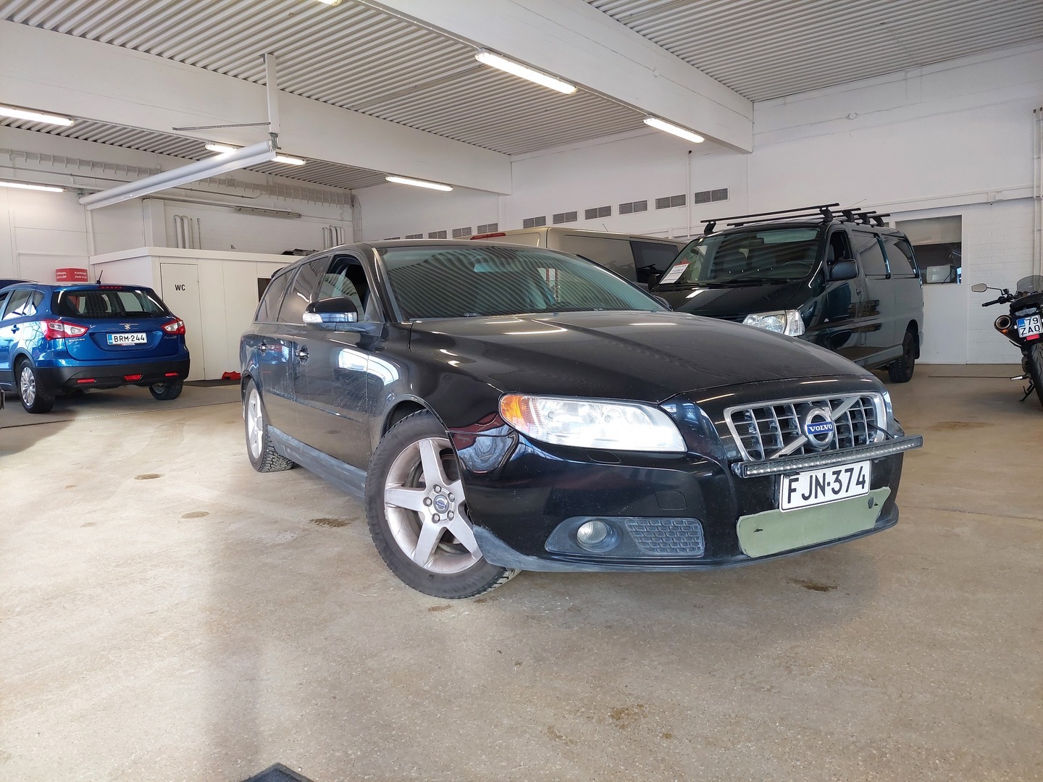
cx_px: 522
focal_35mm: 25
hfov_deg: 69.4
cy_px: 391
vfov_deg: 54.9
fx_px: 753
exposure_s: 1/100
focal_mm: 5.23
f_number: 1.8
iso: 125
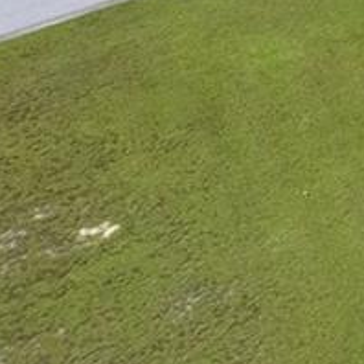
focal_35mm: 151
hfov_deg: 8.7
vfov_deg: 10.7
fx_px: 1796
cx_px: 1217
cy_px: -334
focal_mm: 8.38
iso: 130
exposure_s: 1/1250
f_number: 2.8
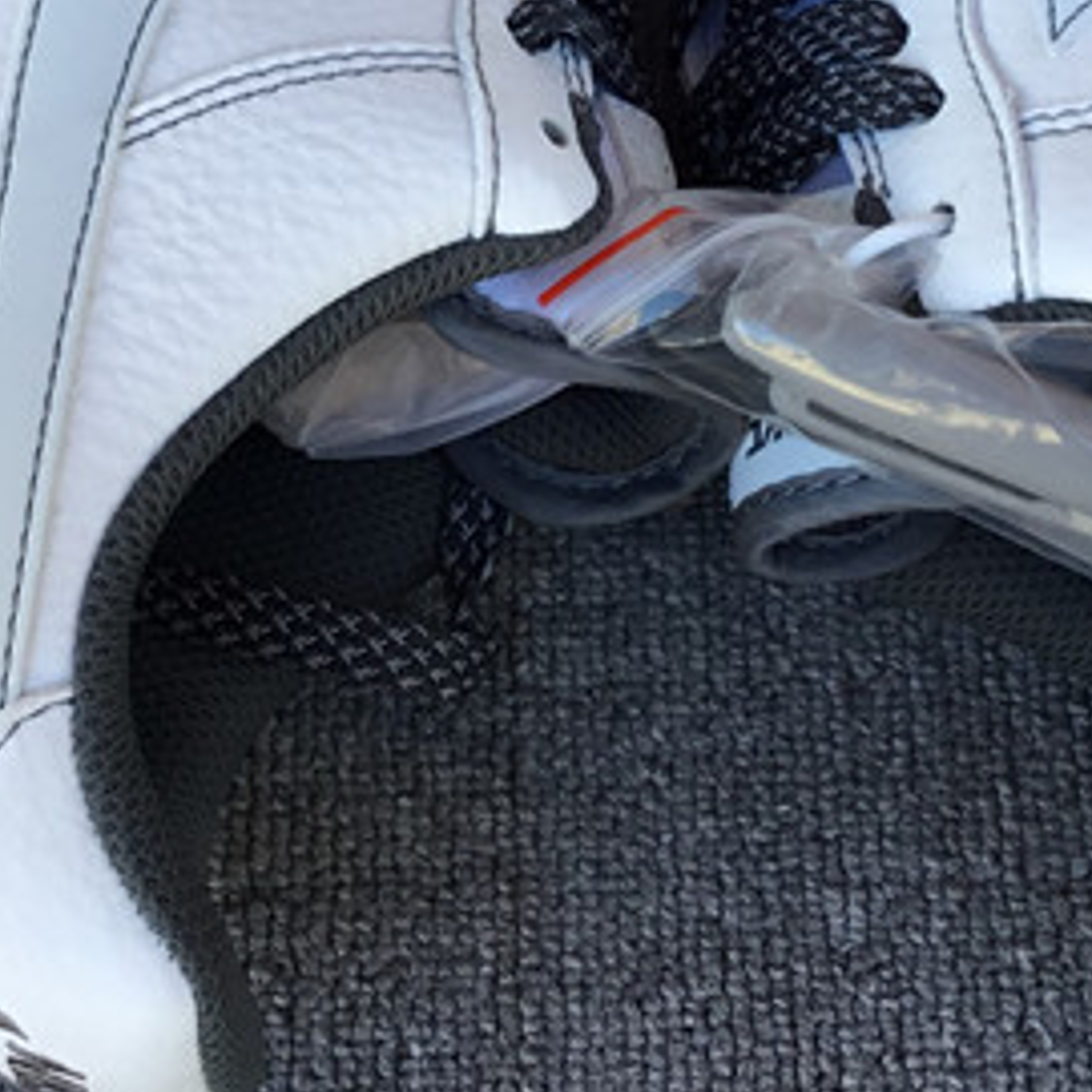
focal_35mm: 91
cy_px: 99
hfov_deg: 19.1
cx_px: 576
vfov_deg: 18.7
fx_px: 3248
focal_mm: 3.3
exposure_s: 1/100
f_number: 2.4
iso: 25
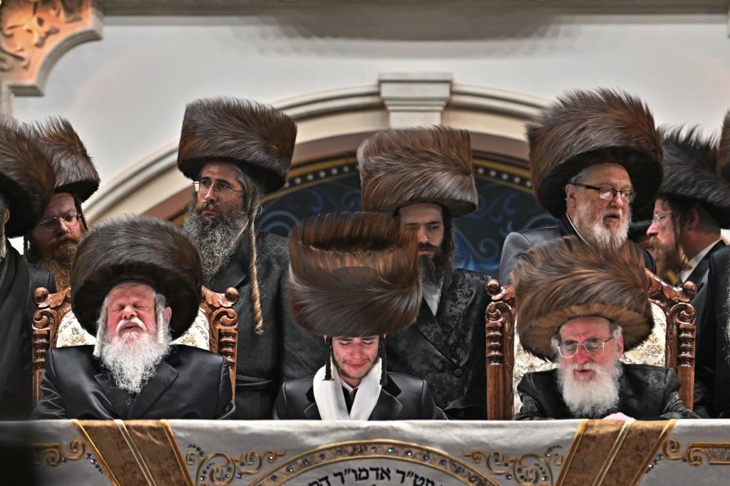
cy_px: 243
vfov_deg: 5.4
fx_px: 5169
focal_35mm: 255
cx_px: 365
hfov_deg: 8.1
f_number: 2.8
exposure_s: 1/250
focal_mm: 170
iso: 250
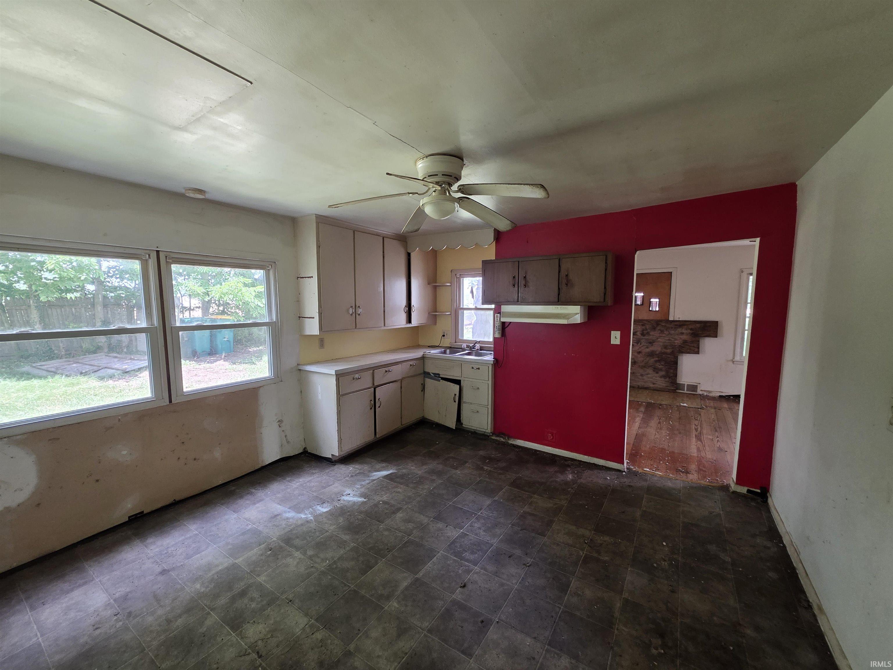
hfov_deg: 106.2
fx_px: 335
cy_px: 335
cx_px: 446
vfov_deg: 89.9
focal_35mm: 13
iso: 200
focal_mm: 2.2
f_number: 1.9
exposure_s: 1/60
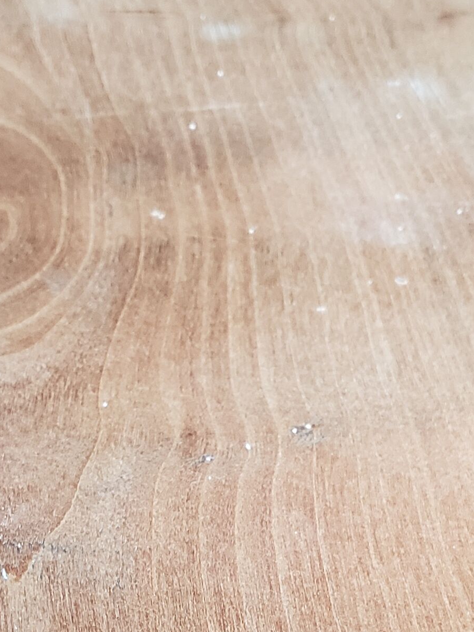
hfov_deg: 16.9
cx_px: 152
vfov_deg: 21.3
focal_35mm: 87
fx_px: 1588
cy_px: 701
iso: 250
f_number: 1.5
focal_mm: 4.3
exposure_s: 1/29
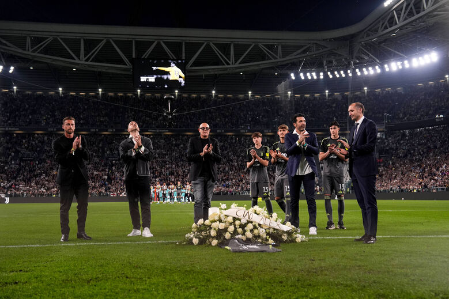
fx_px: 536
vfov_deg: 31.2
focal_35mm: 43
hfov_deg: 45.4
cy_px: 150
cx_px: 224
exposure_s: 1/1250
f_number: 3.5
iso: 2000
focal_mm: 43
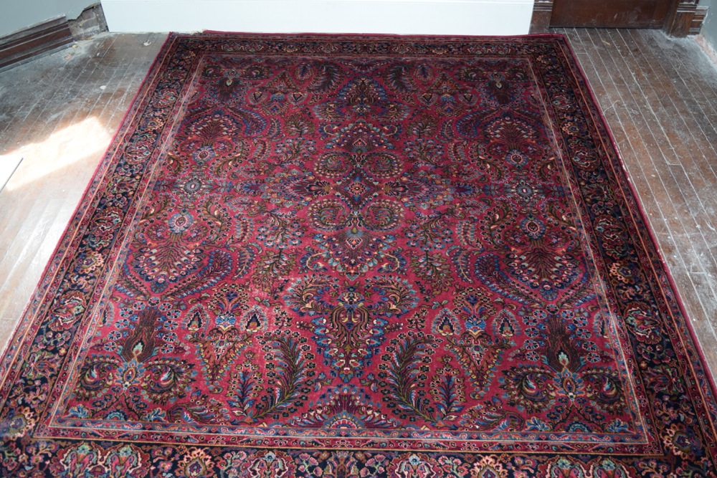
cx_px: 358
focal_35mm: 32
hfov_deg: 59.5
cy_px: 239
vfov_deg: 41.7
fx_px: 627
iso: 900
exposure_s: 1/60
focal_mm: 21
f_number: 3.8
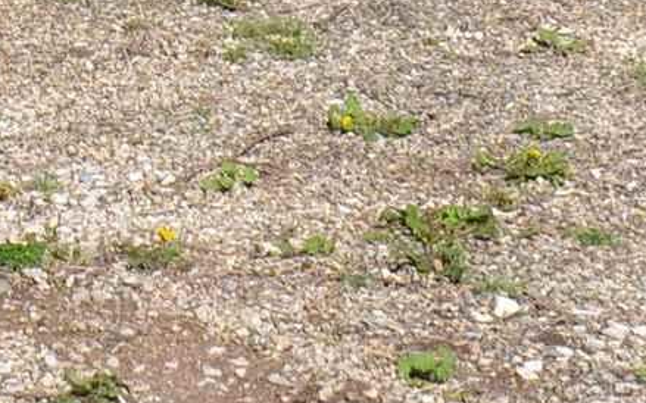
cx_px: -390
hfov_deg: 9.1
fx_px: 3952
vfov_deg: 5.6
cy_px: -549
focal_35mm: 225
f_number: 9
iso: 100
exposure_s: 1/320
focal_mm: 21
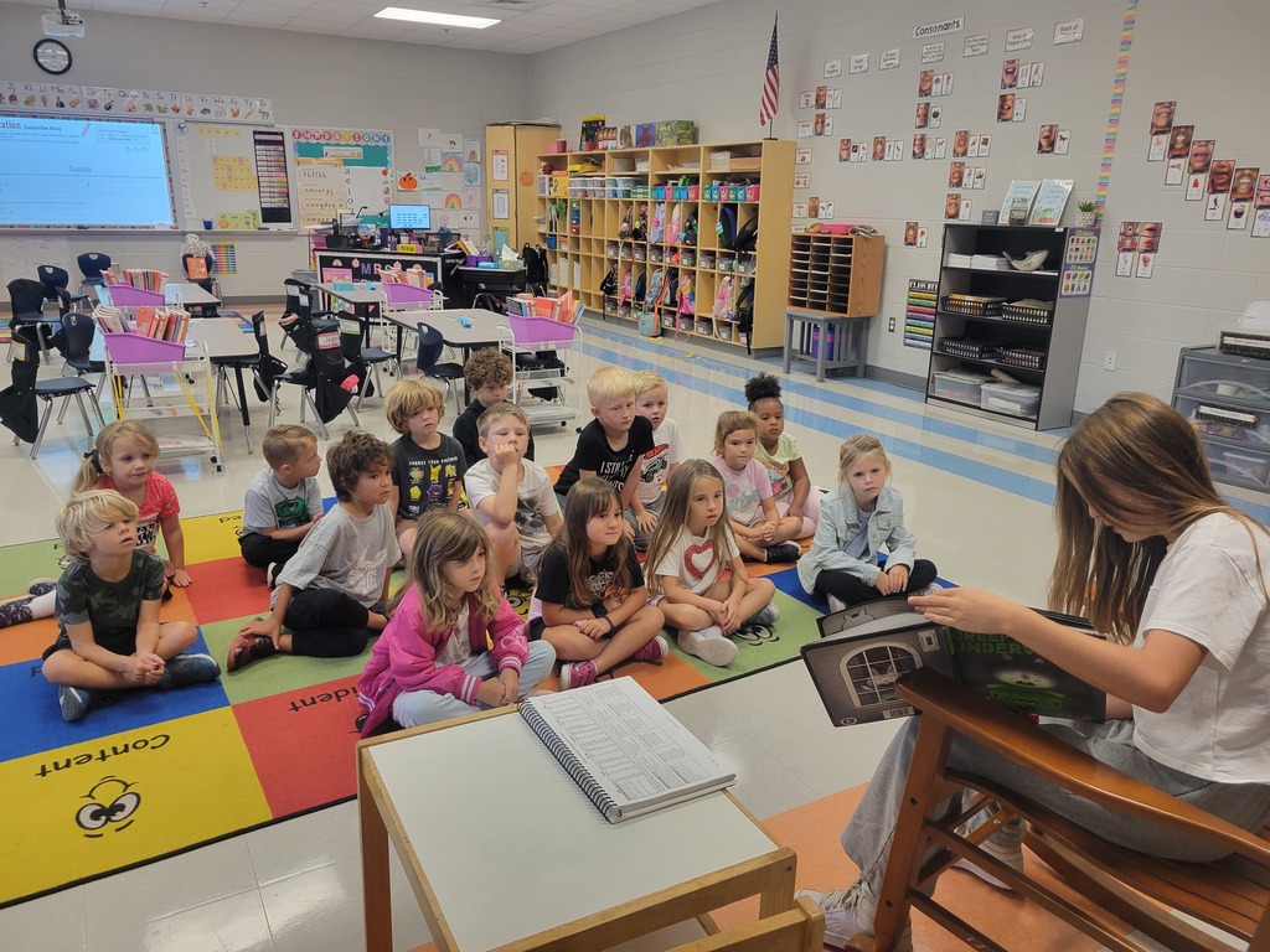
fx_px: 954
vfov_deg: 53.1
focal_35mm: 26
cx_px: 635
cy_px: 476
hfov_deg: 67.3
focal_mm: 5.4
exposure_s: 1/120
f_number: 1.8
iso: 200
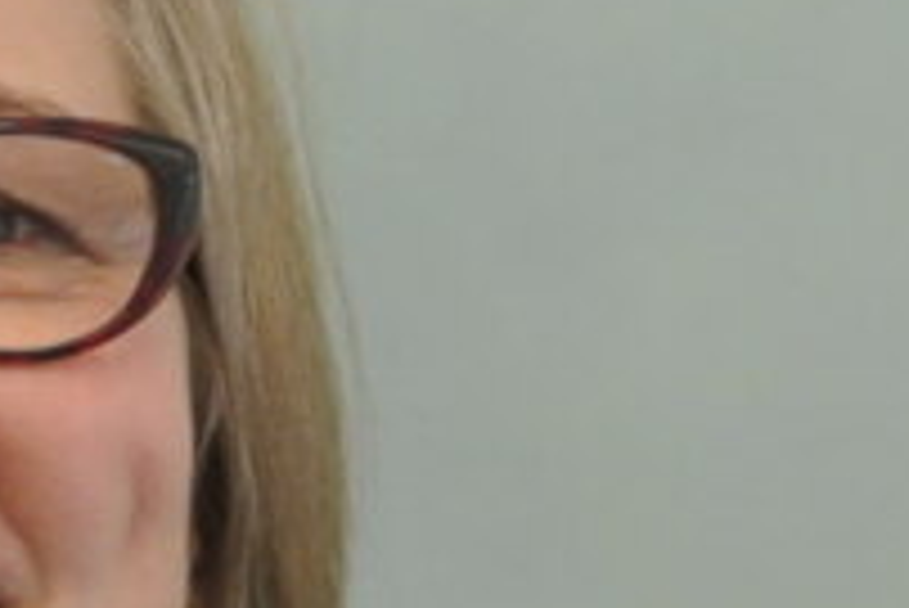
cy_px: 468
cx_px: -94
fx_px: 6165
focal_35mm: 244
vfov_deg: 5.6
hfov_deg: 8.4
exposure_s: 1/13
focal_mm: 23.6
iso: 800
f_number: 5
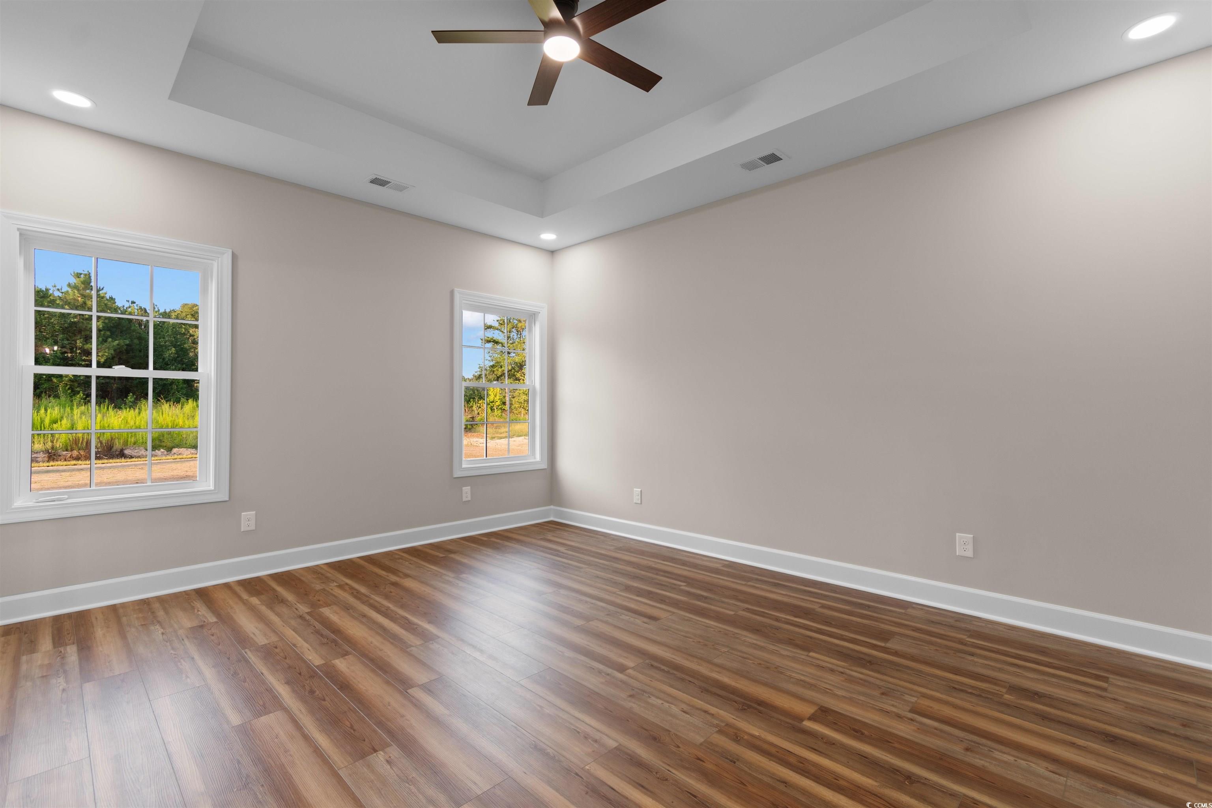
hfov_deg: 100.4
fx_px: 505
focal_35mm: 15
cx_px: 606
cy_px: 404
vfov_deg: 77.3
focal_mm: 10
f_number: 4.5
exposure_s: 1/2
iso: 100
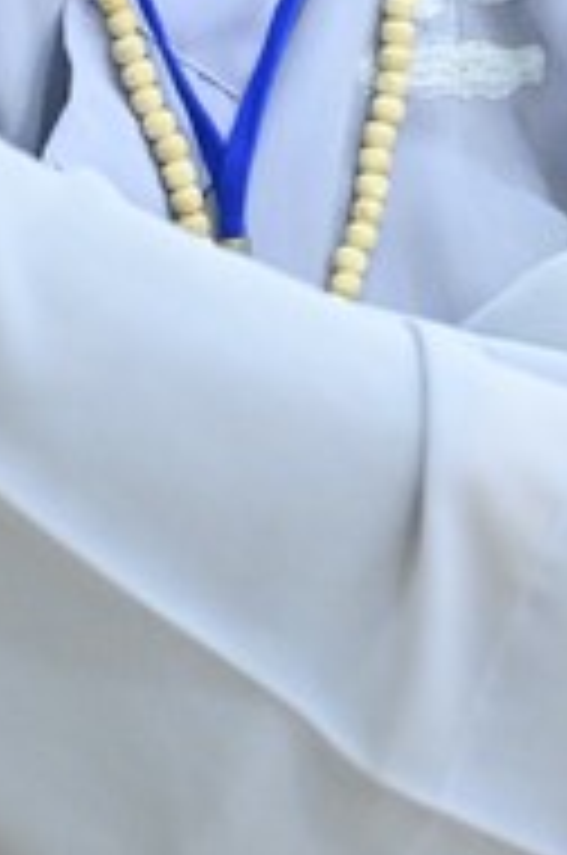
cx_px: 468
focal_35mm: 383
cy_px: -234
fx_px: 9081
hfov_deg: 3.6
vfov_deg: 5.4
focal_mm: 112
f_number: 4
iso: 8000
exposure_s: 1/160
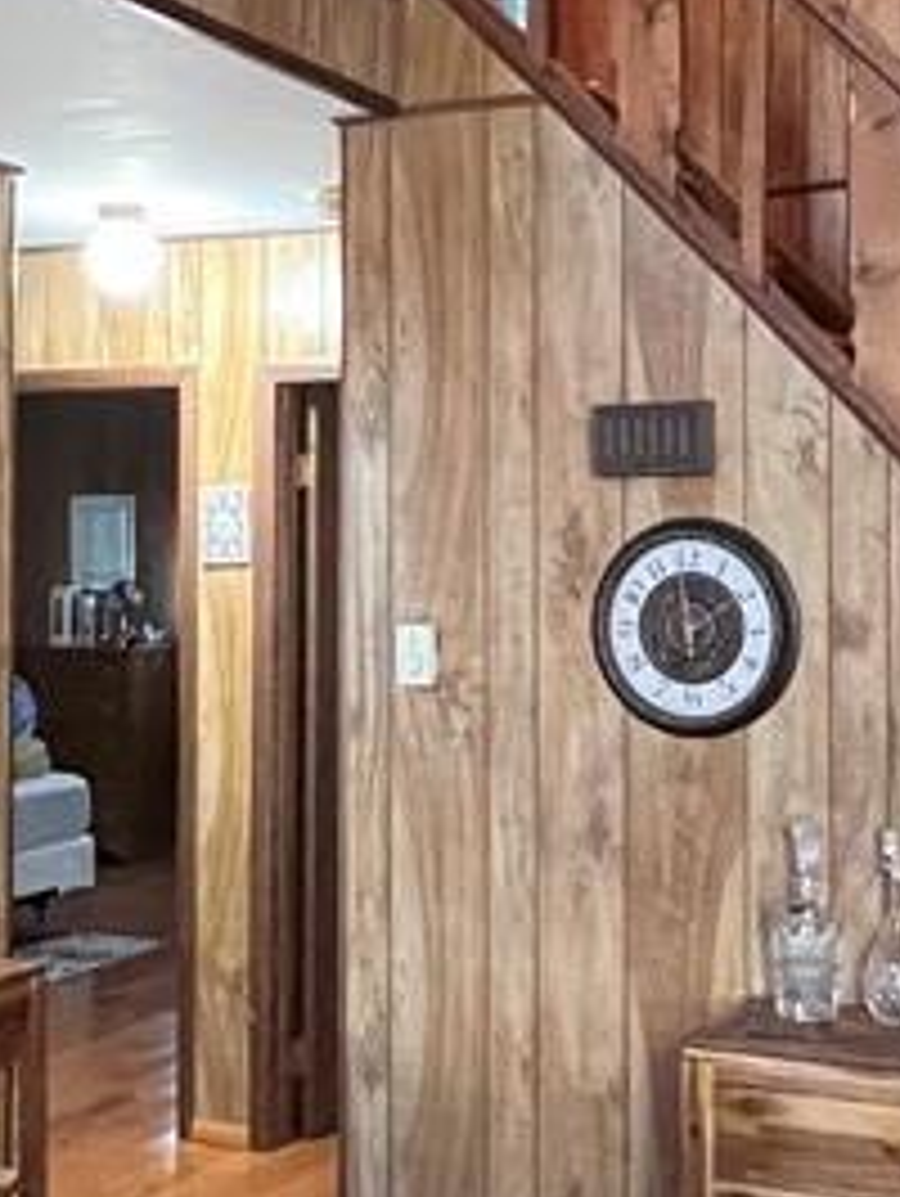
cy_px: 526
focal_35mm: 50
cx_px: 567
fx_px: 1731
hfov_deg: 29.0
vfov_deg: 38.1
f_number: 1.8
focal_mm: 1.57
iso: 800
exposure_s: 1/40
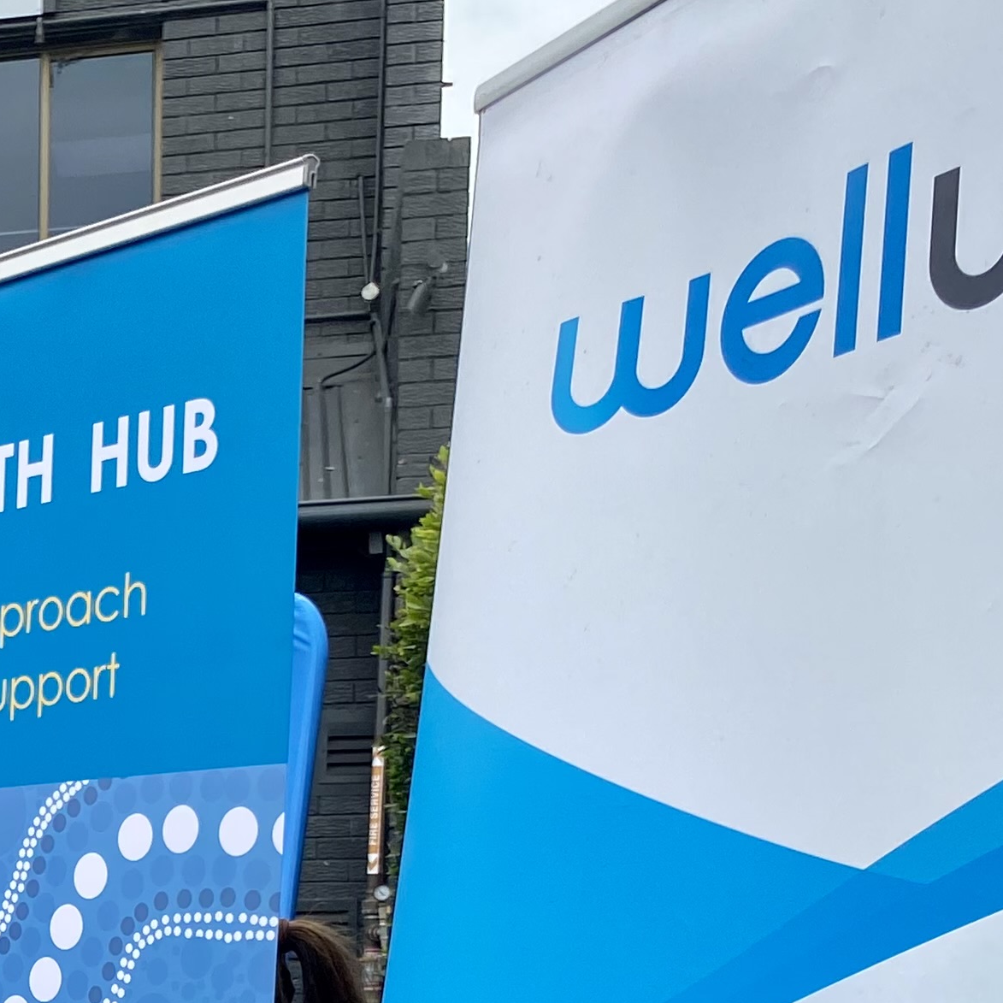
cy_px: 1210
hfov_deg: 19.4
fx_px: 2590
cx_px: -450
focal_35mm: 79
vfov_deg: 20.5
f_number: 1.8
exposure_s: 1/557
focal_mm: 4.25
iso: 32
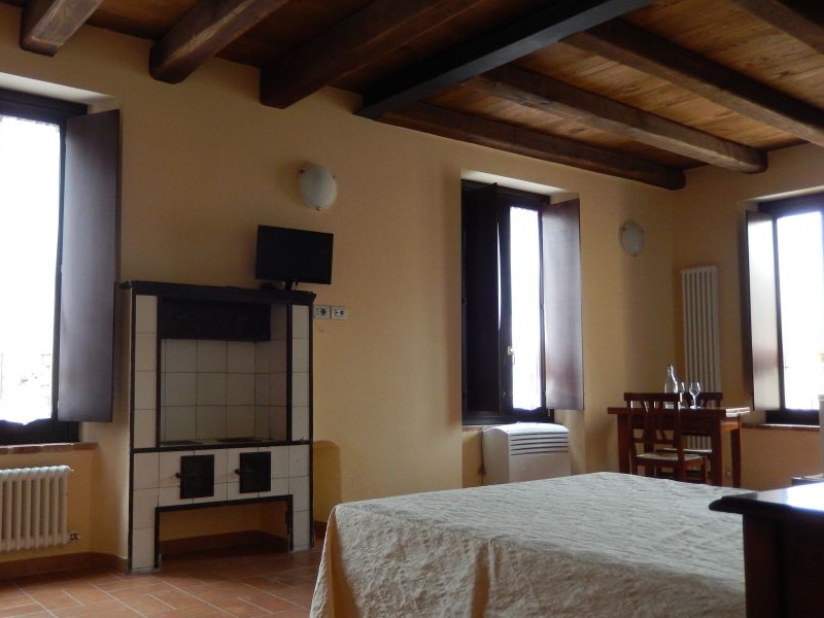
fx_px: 762
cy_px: 323
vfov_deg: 44.1
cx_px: 328
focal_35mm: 32
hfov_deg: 56.4
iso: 280
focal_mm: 4.5
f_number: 3.4
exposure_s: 1/30
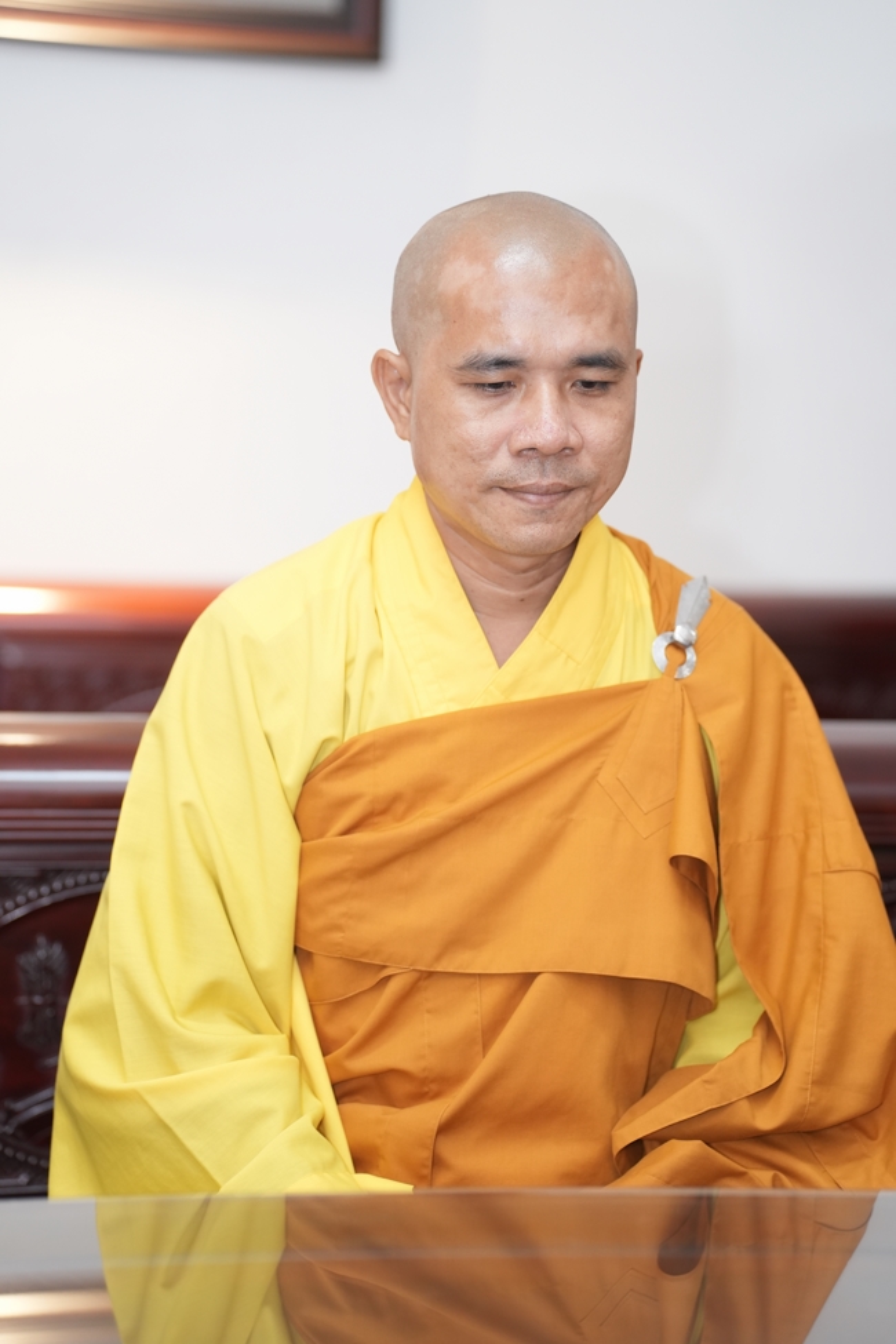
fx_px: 3360
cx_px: 448
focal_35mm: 90
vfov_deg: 22.6
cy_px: 672
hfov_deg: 15.2
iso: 1250
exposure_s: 1/250
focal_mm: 90
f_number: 2.8
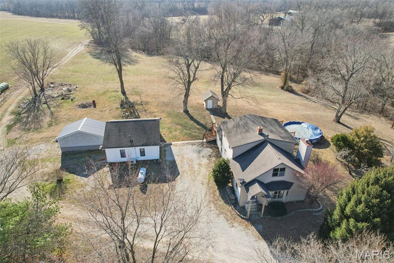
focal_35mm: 22
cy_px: 132
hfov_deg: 78.6
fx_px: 241
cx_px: 197
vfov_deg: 57.2
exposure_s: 1/1000
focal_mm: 8.4
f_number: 2.8
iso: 100
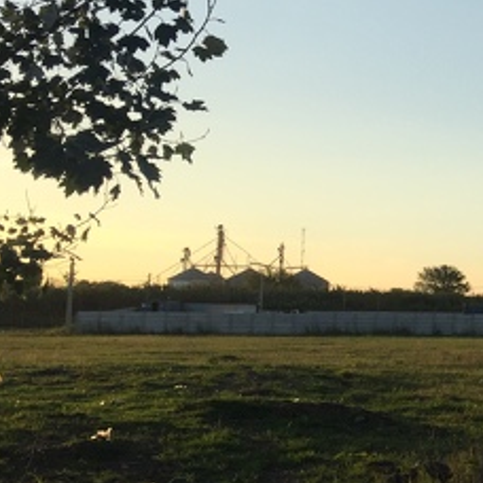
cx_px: 688
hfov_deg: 20.3
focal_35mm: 75
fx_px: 1184
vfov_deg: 23.0
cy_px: 199
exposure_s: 1/1364
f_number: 2.2
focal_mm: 4.15
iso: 32
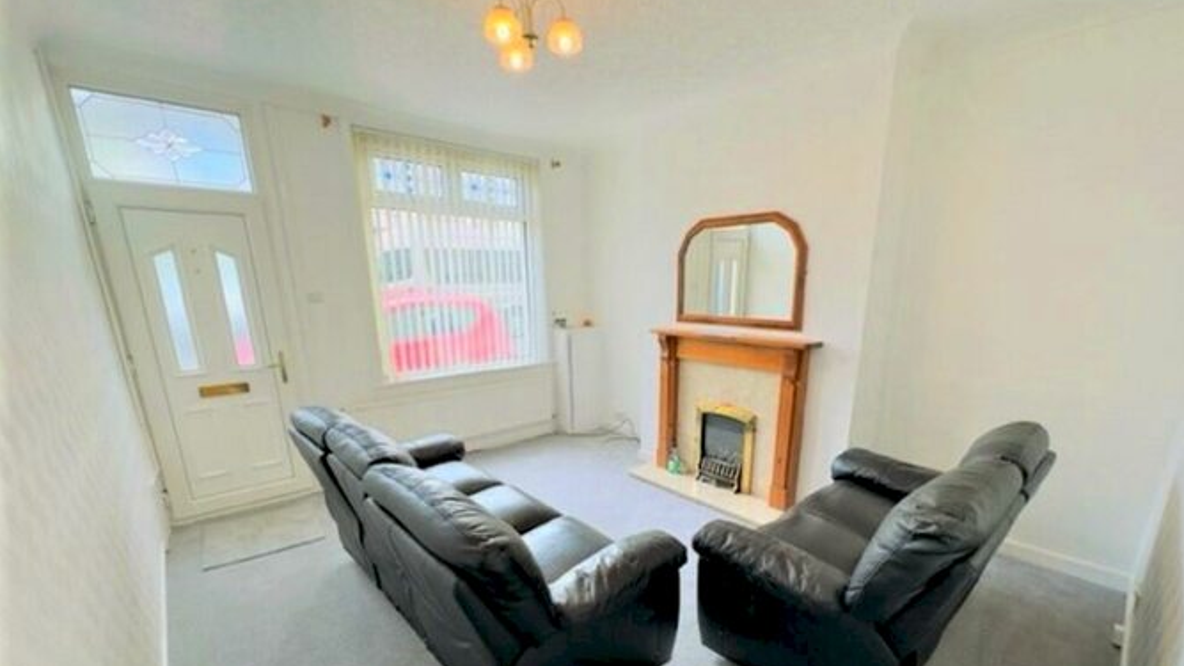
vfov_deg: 66.0
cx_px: 620
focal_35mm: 16
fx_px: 502
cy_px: 418
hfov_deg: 99.3
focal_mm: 2.22
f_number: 2.2
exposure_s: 1/99
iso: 64
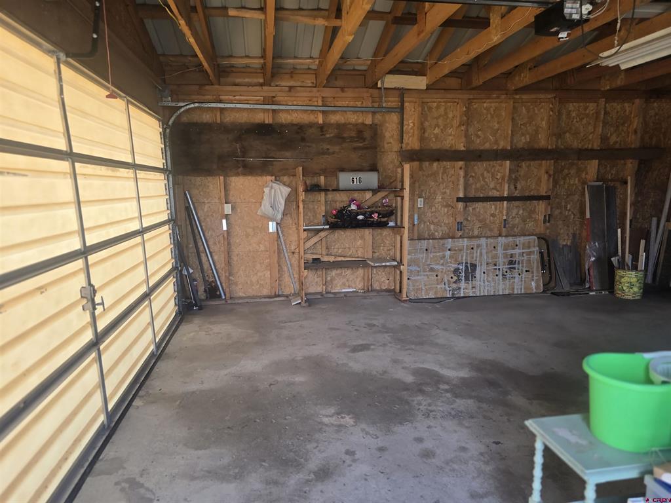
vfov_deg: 58.9
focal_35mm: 23
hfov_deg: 73.9
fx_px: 446
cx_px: 336
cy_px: 252
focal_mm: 6.3
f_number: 1.7
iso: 80
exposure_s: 1/120
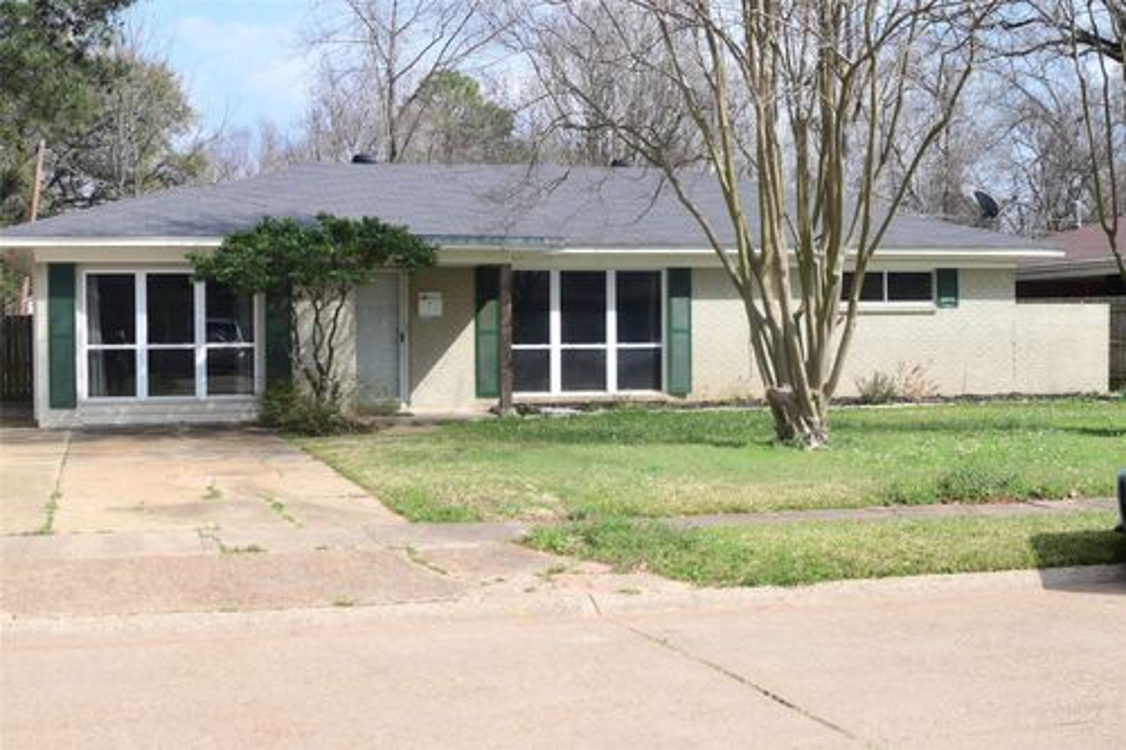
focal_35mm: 52
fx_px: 1626
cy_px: 375
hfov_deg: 38.2
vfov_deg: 26.0
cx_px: 563
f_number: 5.6
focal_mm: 35
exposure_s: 1/400
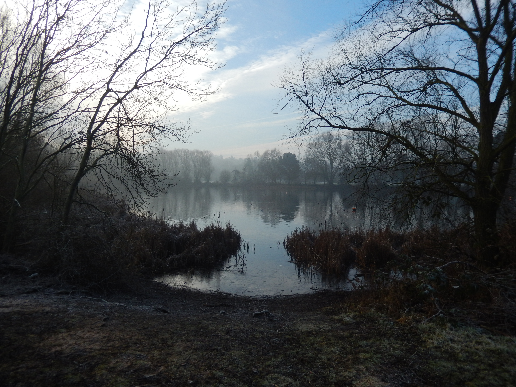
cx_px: 258
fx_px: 373
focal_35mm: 25
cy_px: 194
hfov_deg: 69.4
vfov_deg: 54.9
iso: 125
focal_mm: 4.5
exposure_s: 1/1000
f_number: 3.4
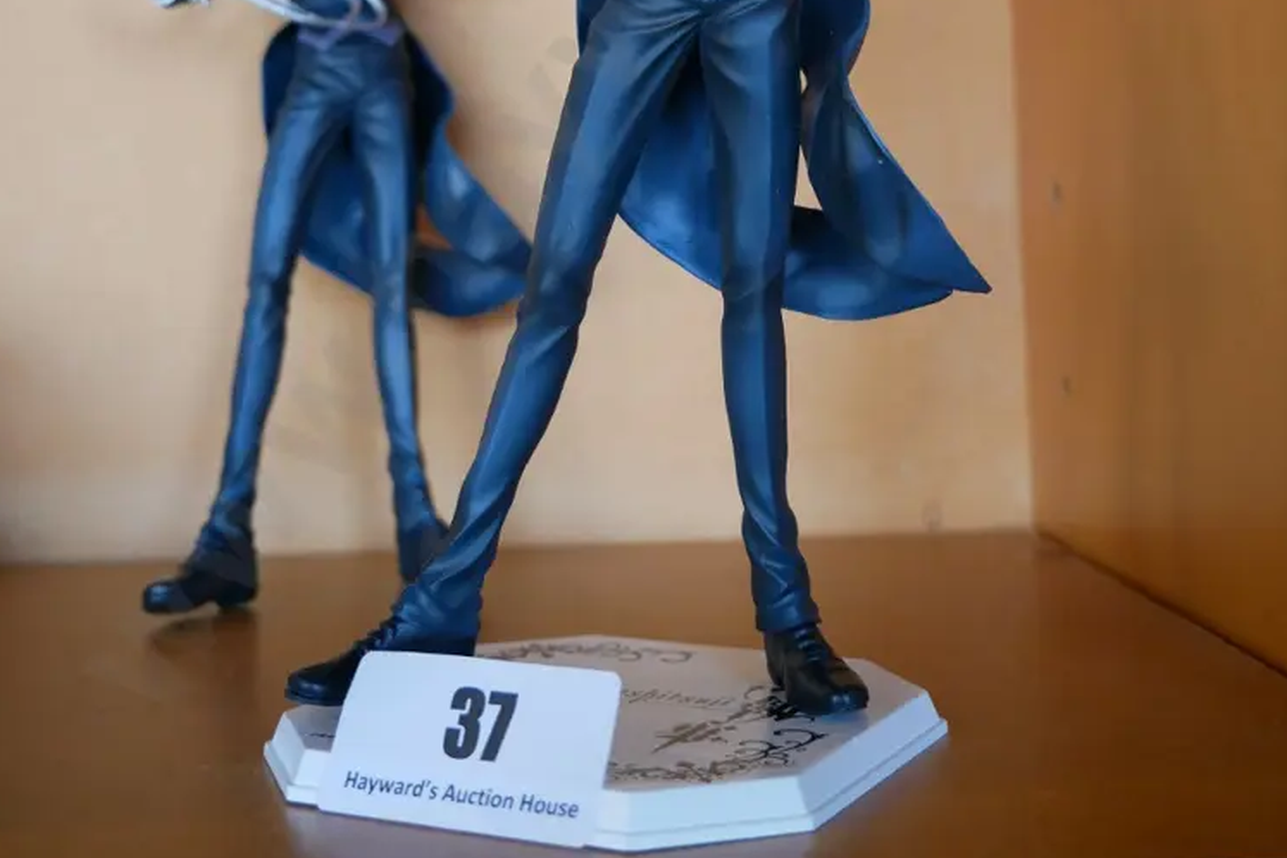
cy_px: -5
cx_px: 643
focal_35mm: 57
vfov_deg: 22.8
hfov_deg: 35.1
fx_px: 2038
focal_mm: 20
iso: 1000
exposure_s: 1/60
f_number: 4.1
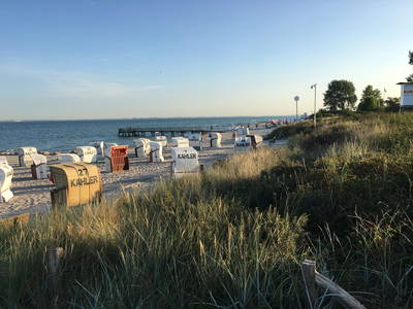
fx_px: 346
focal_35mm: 29
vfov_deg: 48.2
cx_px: 206
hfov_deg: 61.7
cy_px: 154
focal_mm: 4.15
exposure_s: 1/818
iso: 25
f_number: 2.2
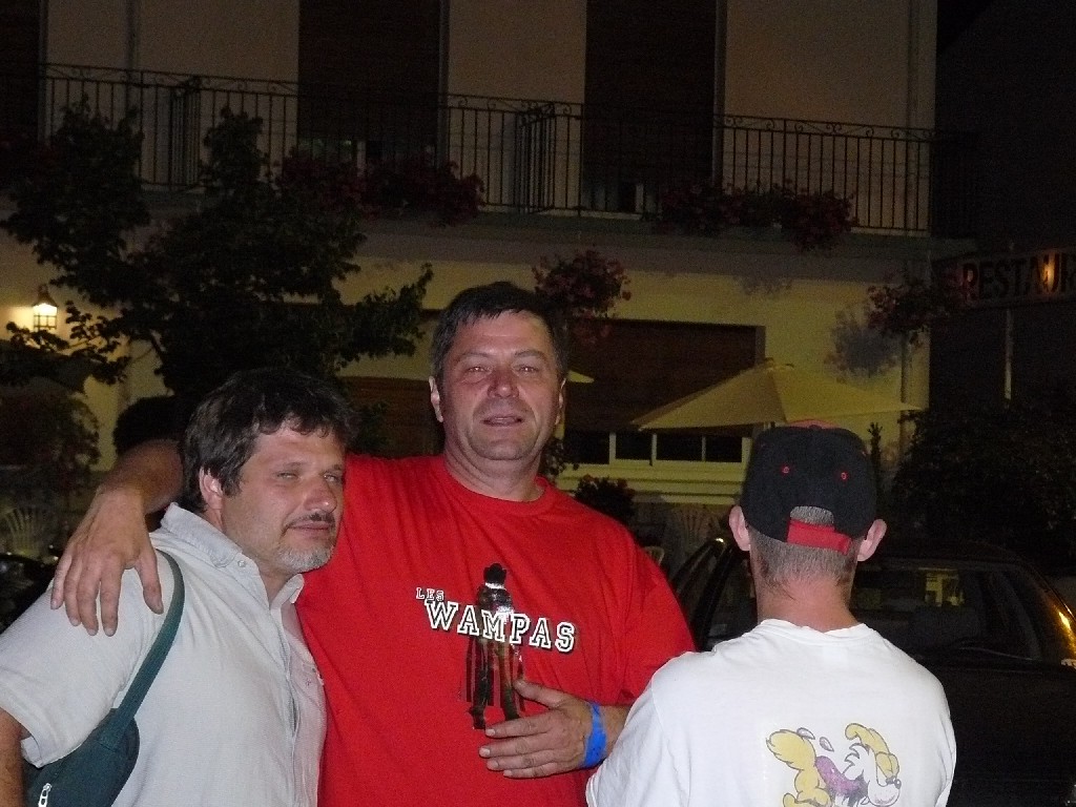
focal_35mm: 104
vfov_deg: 14.2
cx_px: 538
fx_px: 3233
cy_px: 404
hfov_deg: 18.9
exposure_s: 1/30
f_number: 3.2
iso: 400
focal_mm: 14.5
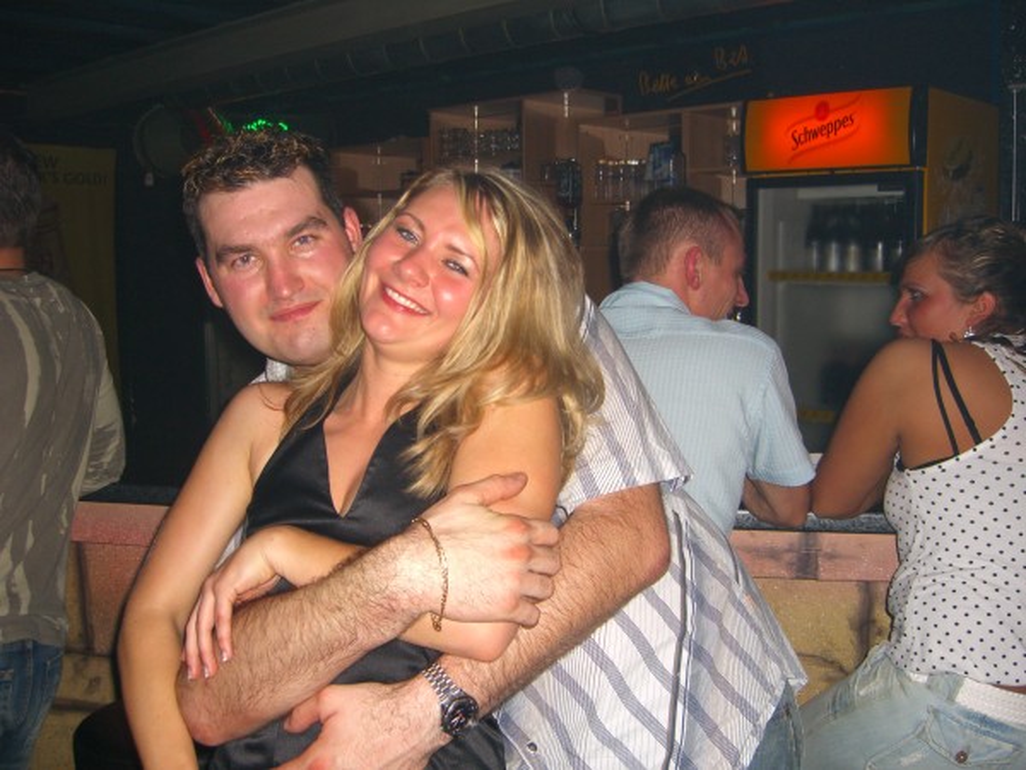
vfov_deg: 37.7
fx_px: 1126
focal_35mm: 38
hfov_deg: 49.0
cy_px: 385
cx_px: 513
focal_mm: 7.9
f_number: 2.8
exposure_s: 1/60
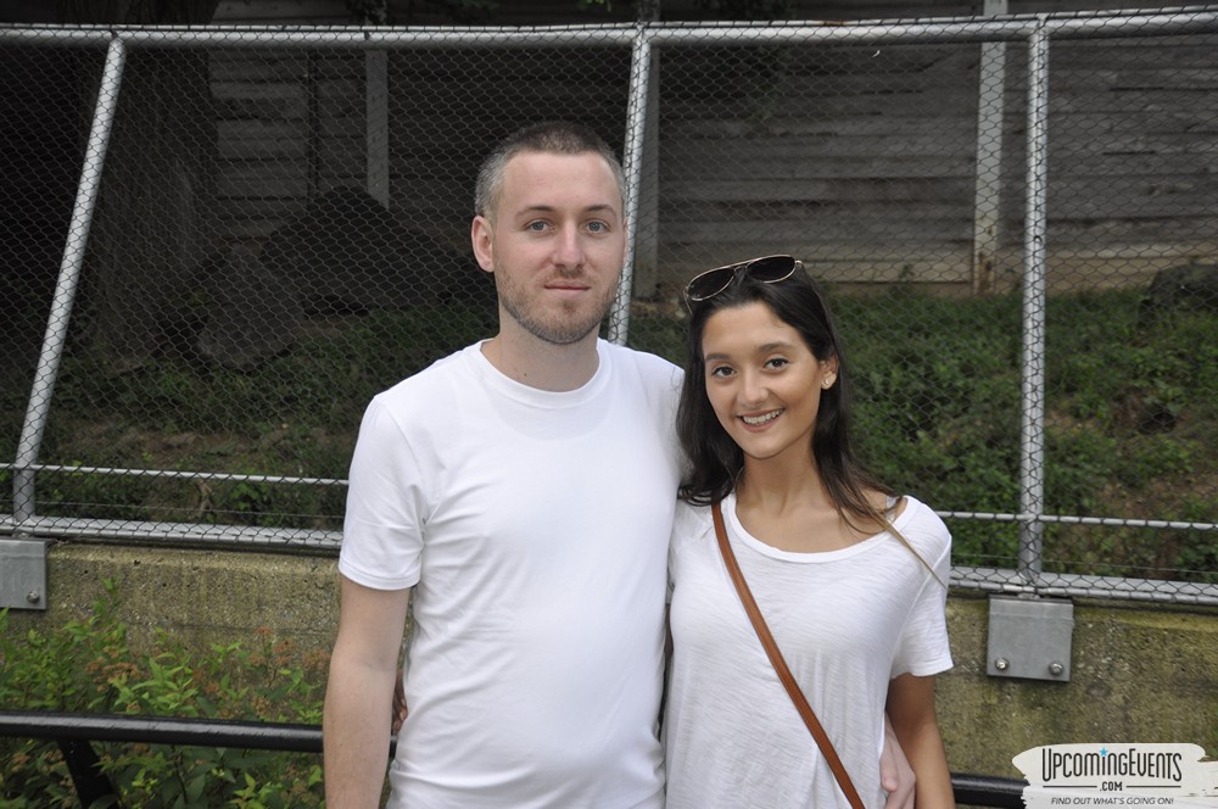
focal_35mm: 45
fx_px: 1521
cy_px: 404
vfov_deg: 29.8
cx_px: 609
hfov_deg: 43.7
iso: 400
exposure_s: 1/160
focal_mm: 30
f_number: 4.2
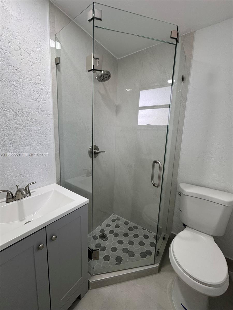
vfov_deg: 102.1
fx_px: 126
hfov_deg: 85.7
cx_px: 116
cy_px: 155
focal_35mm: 14
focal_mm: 2.22
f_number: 2.2
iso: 200
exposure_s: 1/120
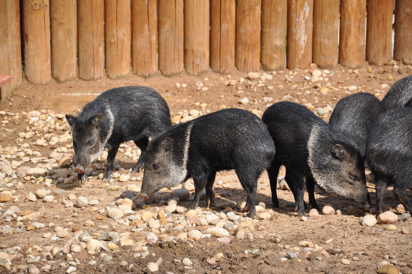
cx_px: 206
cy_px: 137
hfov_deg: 13.1
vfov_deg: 8.7
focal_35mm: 158
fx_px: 1800
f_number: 6.3
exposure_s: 1/800
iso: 200
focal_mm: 105
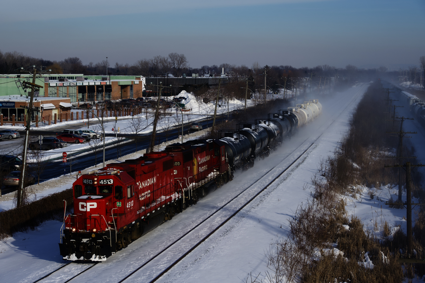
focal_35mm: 72
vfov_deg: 18.9
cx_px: 212
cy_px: 142
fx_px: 850
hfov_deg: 28.1
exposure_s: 1/1000
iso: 250
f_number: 8
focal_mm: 72
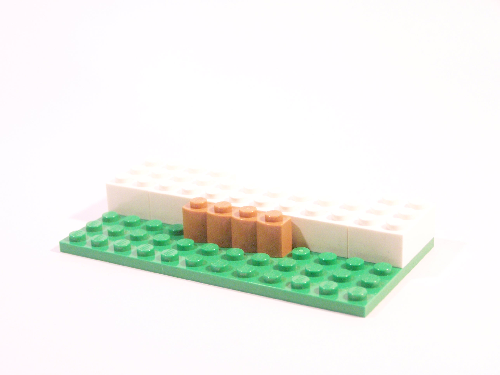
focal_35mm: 75
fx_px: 1083
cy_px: 188
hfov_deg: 26.0
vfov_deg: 19.6
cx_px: 250
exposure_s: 1/45
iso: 400
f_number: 3.2
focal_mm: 12.4
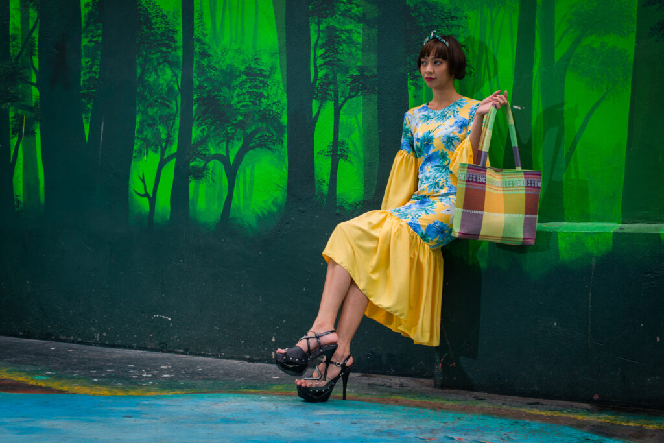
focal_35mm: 50
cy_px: 222
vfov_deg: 27.0
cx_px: 332
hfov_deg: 39.6
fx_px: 922
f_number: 5.6
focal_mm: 50
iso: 50
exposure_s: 1/80
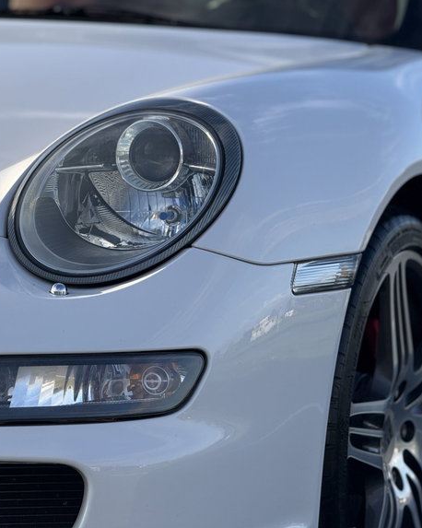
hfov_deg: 9.8
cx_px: 89
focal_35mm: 157
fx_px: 2452
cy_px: 264
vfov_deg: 12.3
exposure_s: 1/820
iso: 50
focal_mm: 15.66
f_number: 2.8
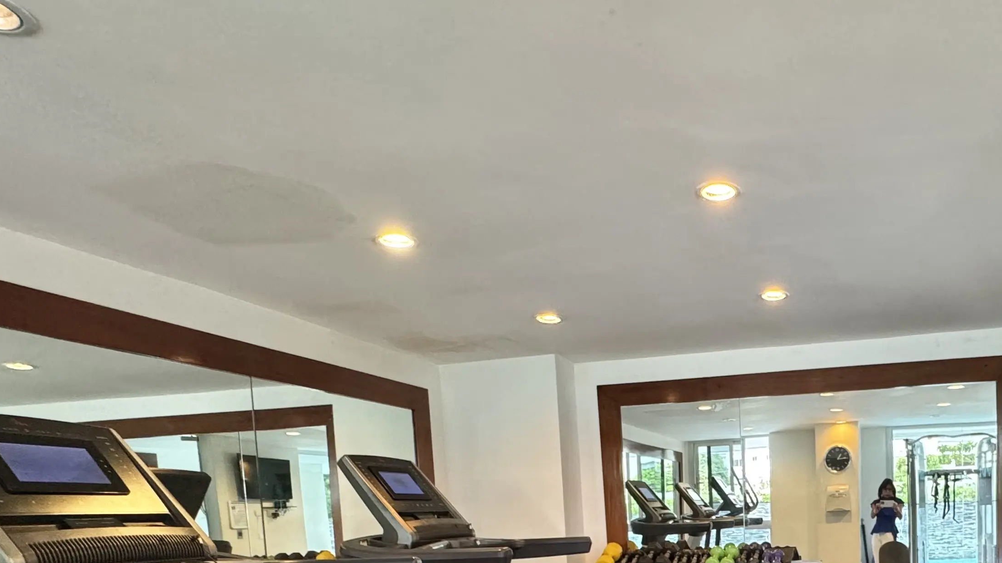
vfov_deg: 36.9
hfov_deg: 64.5
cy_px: 573
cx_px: 732
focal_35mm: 28
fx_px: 744
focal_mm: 2.22
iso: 400
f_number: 2.2
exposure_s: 1/60
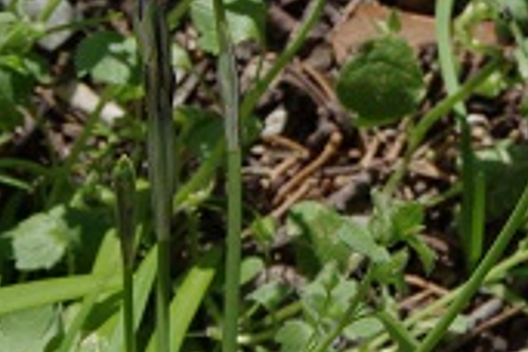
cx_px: 766
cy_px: -25
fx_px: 6042
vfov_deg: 3.3
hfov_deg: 5.0
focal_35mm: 412
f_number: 13
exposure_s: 1/1000
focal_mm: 78
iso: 800
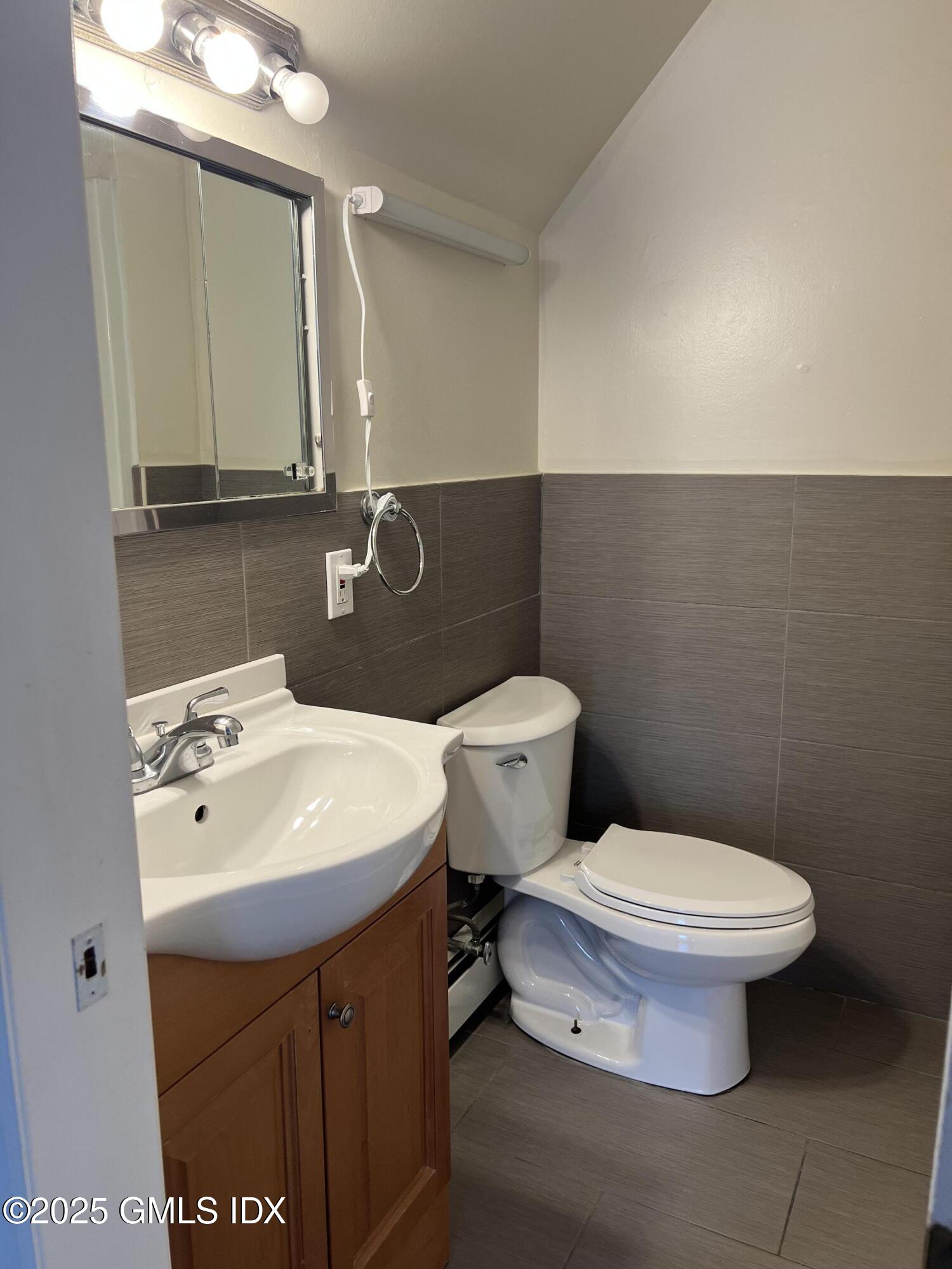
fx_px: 953
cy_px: 634
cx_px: 476
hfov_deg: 53.1
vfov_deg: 67.3
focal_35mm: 26
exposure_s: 1/120
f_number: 1.5
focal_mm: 5.7
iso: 100
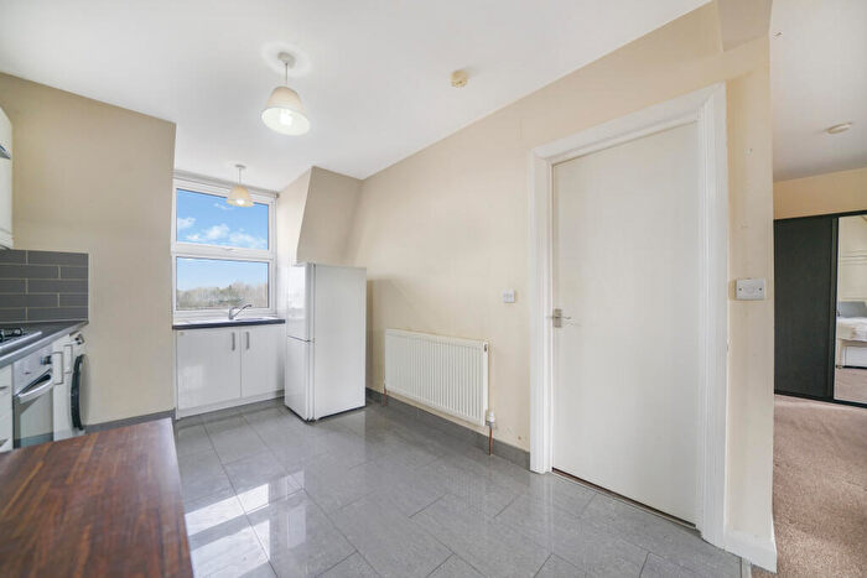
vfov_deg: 90.0
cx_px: 434
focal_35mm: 12
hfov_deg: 112.6
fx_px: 289
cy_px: 289
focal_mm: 12
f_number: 4
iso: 500
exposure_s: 1/1000
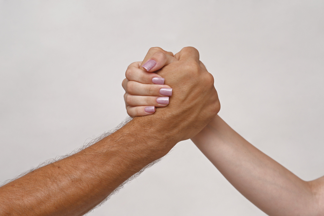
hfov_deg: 23.9
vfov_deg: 16.1
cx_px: 162
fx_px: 764
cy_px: 108
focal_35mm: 85
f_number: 6.3
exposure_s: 1/160
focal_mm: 85
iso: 160
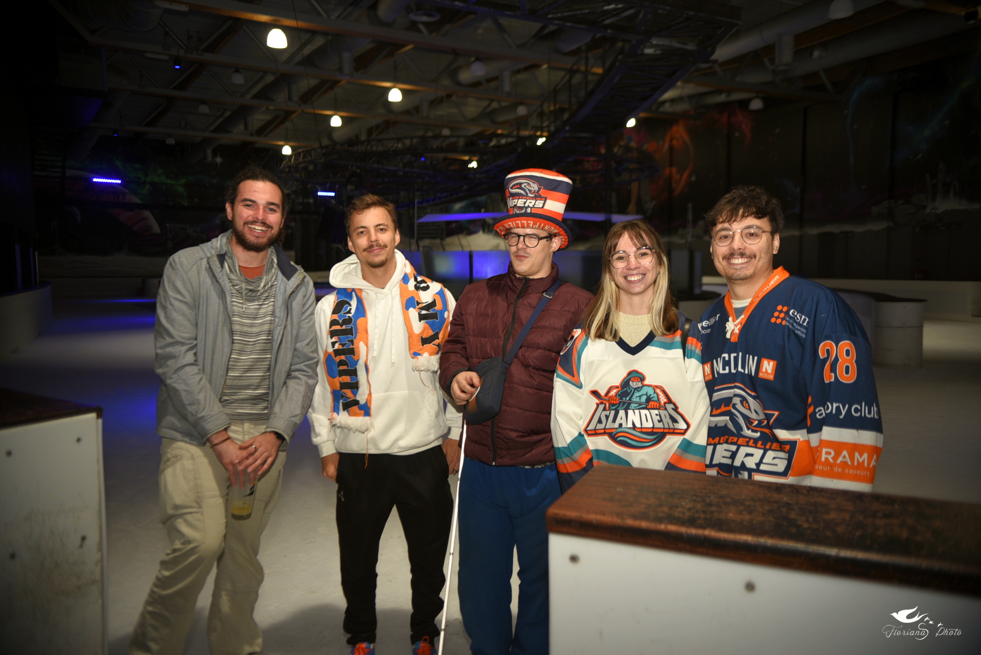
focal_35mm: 30
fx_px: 818
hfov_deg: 61.9
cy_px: 328
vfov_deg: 43.6
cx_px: 490
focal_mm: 30
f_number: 2.8
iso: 250
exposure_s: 1/80
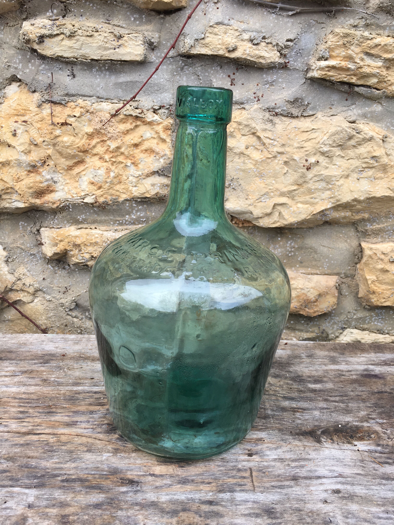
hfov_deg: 48.2
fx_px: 440
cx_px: 197
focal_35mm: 29
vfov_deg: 61.7
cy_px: 262
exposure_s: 1/155
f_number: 2.2
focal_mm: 4.15
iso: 25
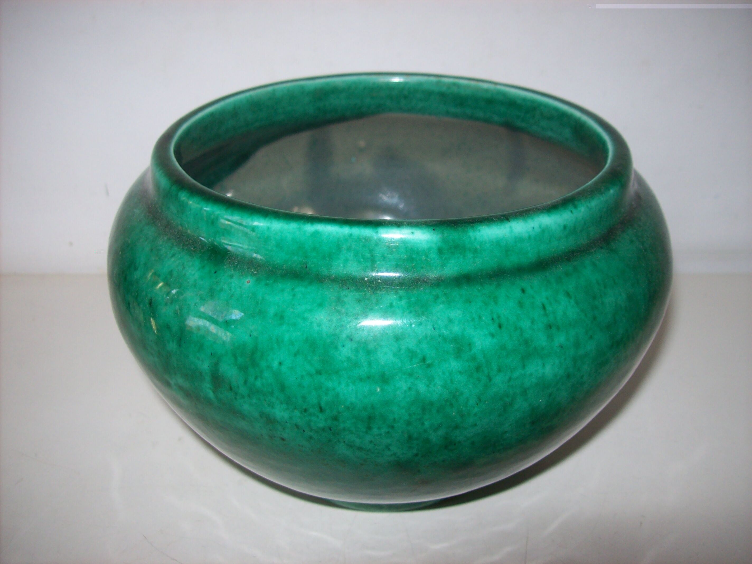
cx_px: 376
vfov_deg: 39.6
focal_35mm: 36
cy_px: 282
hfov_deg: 51.4
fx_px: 782
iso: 80
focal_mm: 6
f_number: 2.7
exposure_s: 1/64
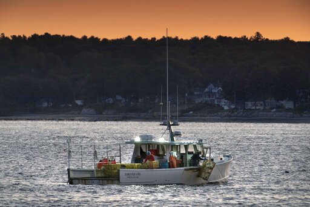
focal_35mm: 684
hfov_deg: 3.0
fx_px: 5888
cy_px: 104
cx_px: 155
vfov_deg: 2.0
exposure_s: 1/400
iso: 10000
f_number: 11
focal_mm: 684
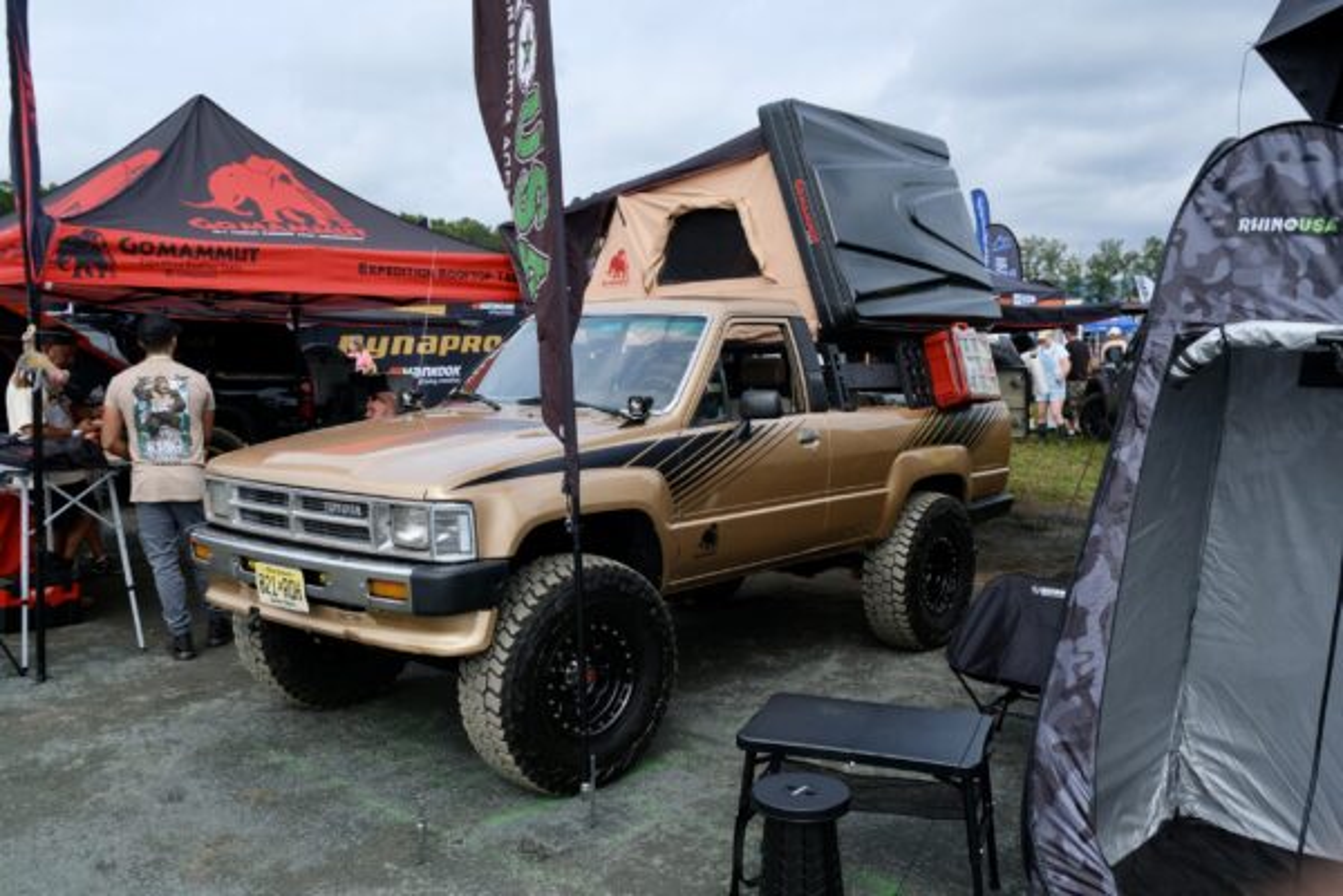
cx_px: 672
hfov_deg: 60.3
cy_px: 448
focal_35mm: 31
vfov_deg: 42.3
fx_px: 1156
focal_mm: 20.9
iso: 320
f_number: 5.6
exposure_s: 1/600
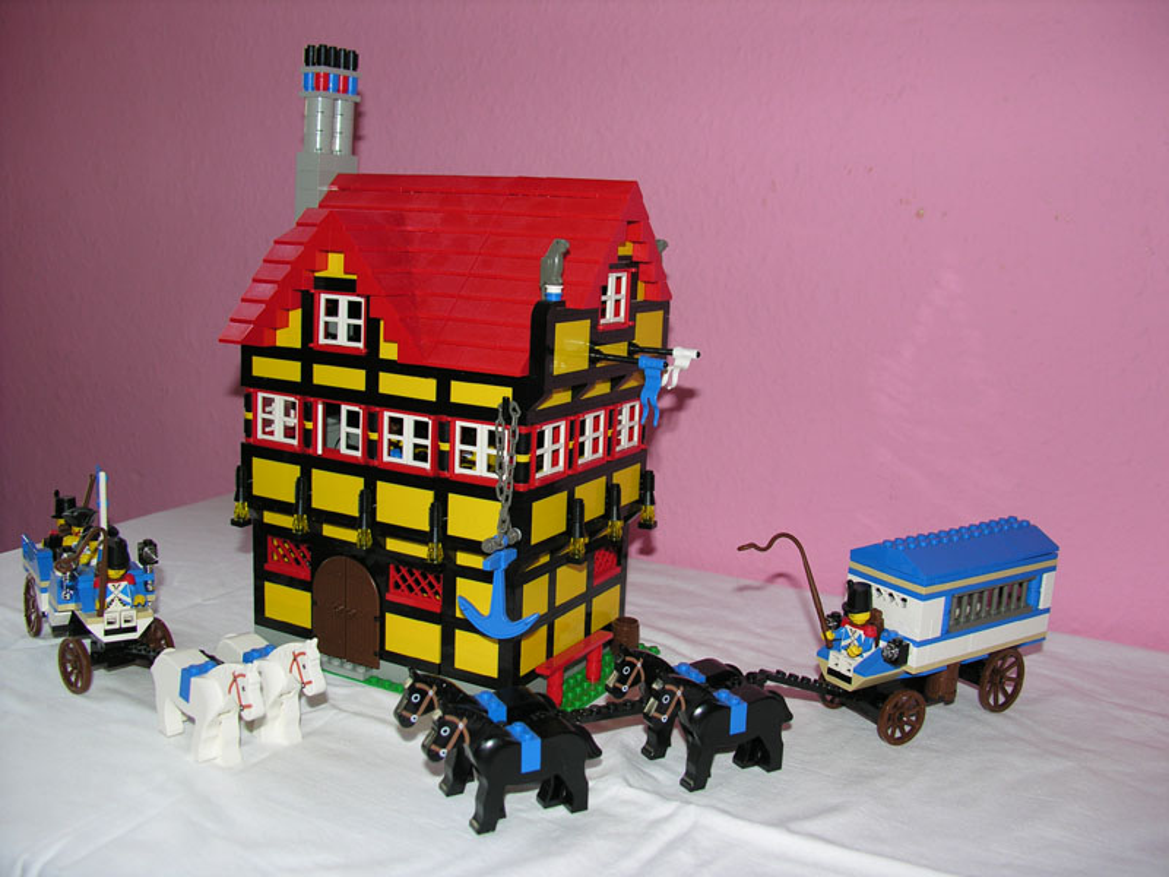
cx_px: 584
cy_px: 438
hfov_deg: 52.6
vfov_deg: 40.7
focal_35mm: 35
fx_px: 1182
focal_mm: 8.9
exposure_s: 1/60.1
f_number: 2.8
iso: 50
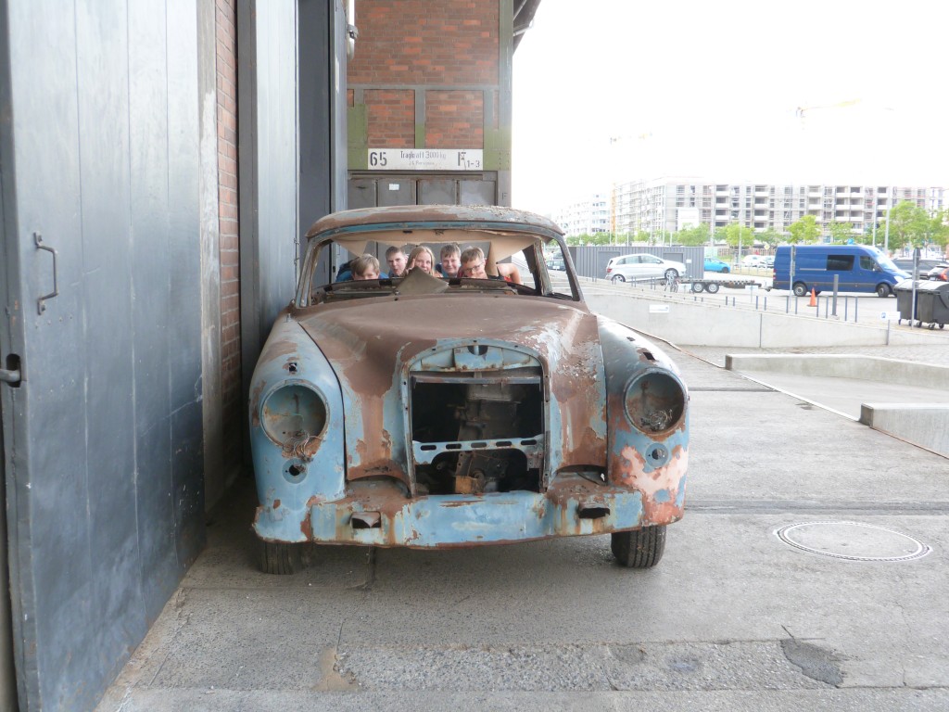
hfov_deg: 49.0
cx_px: 474
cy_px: 356
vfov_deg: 37.7
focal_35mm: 38
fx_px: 1042
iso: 100
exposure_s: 1/80
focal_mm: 6.8
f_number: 3.1
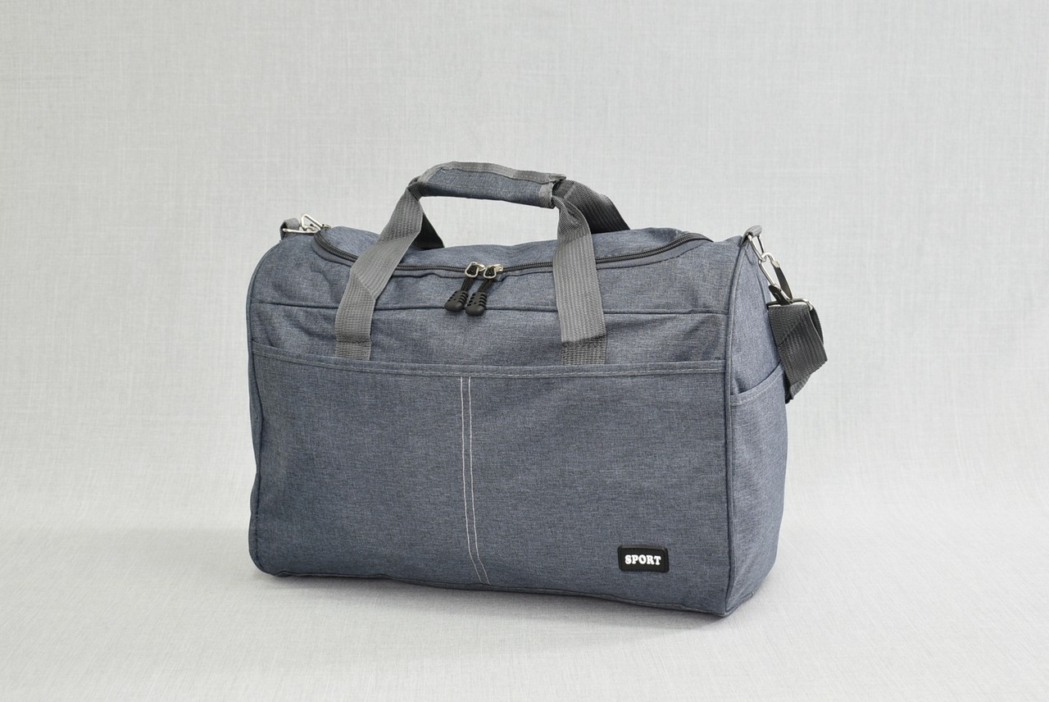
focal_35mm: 44
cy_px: 351
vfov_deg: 30.9
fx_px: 1269
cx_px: 524
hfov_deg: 44.9
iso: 100
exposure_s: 1/5
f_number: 5
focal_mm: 29
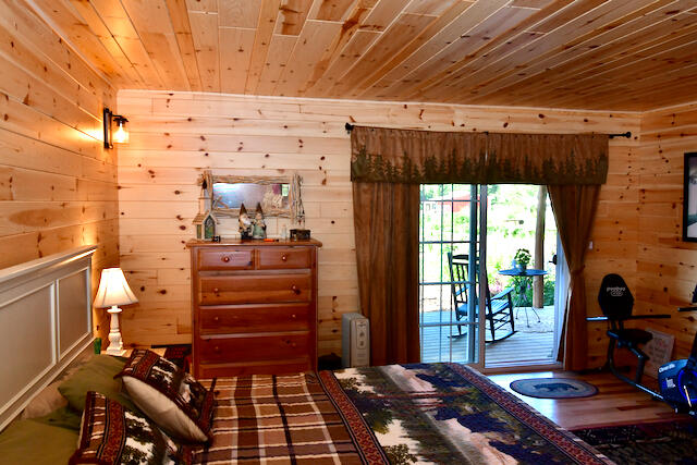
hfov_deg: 65.5
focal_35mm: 28
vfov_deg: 46.4
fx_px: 542
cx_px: 348
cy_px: 232
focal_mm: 14
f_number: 6.3
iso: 640
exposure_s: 1/100
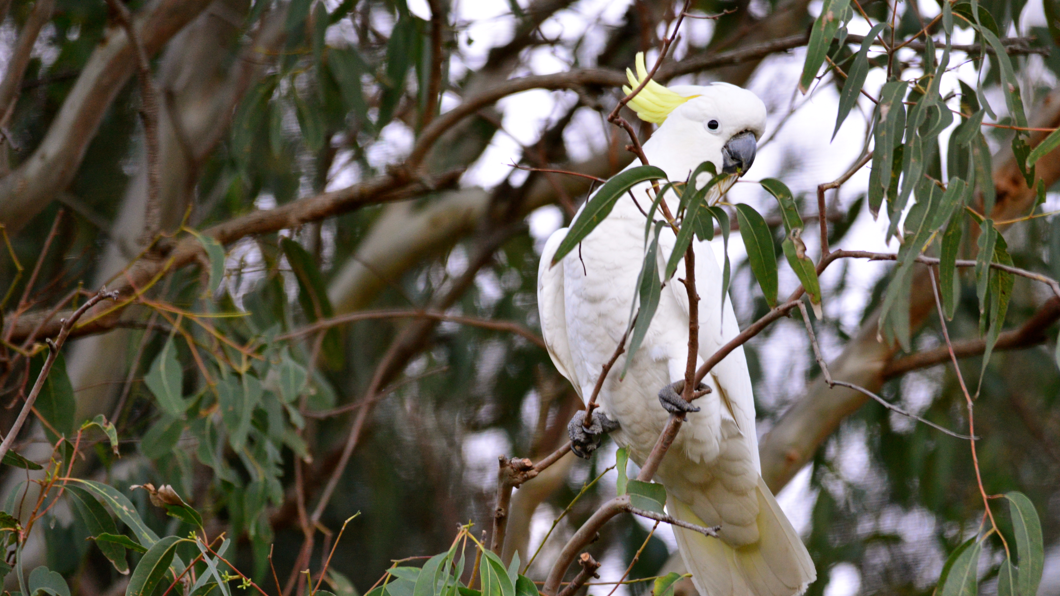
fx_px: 18074
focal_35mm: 643
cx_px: 623
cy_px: 379
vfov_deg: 1.9
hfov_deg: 3.4
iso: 2000
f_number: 6.3
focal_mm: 500
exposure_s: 1/250
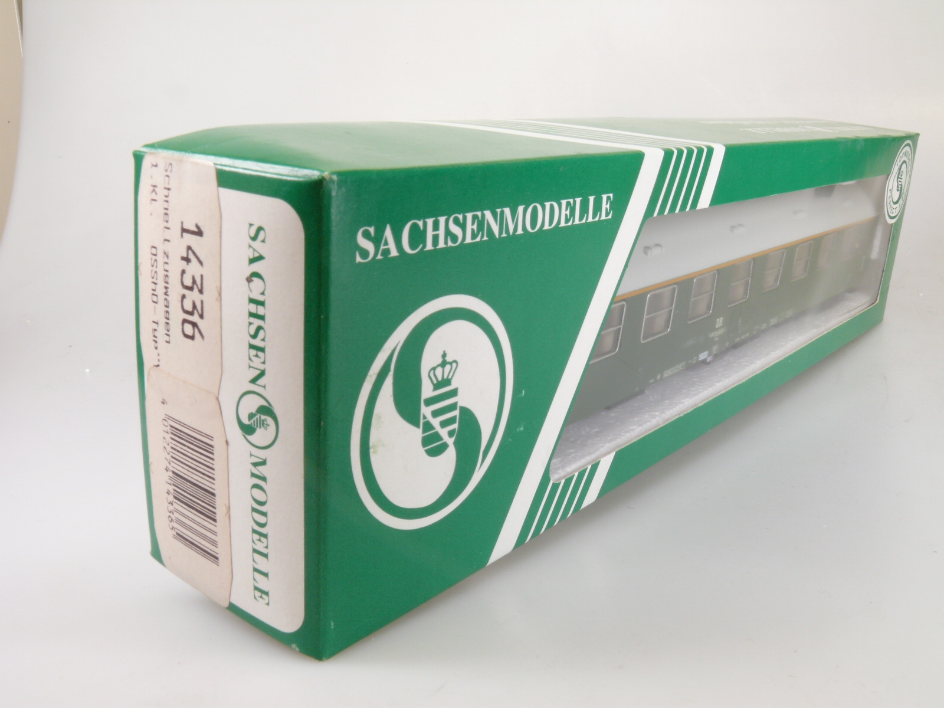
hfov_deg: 52.6
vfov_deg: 40.7
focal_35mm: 35
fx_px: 954
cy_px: 354
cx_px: 472
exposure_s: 1/4
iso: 100
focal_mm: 7.4
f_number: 11
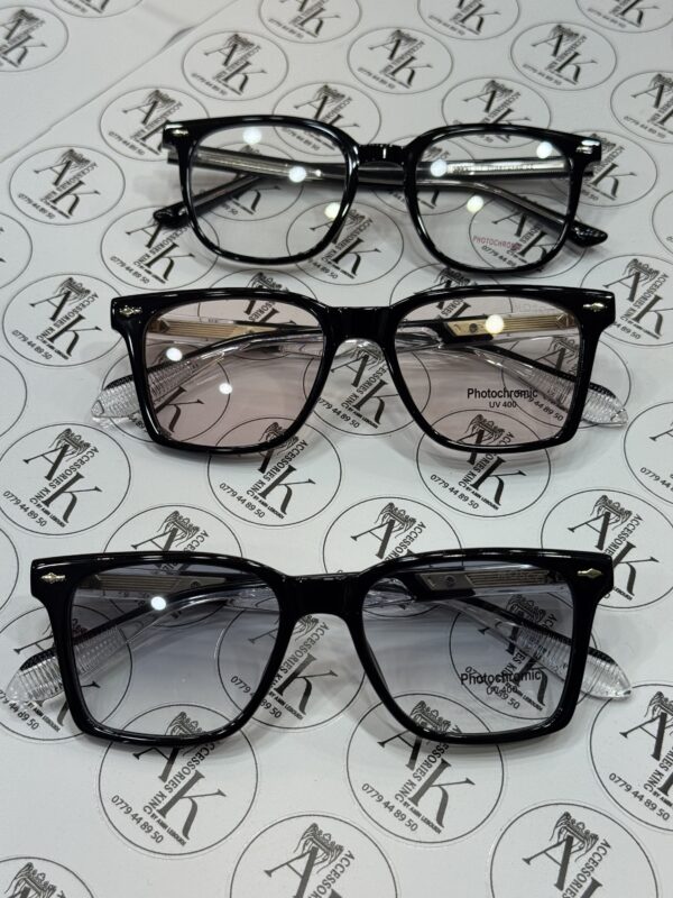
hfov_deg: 30.3
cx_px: 336
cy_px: 449
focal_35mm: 48
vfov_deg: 39.7
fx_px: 1244
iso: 64
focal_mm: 6.76
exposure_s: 1/163
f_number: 1.78
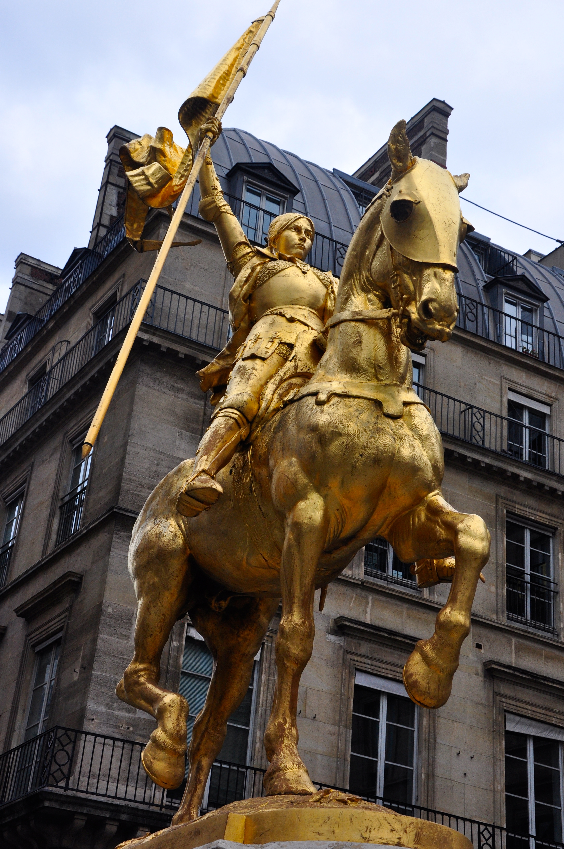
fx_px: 1366
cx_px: 283
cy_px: 423
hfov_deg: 23.3
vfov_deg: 34.5
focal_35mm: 58
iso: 400
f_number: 11
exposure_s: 1/500
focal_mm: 38
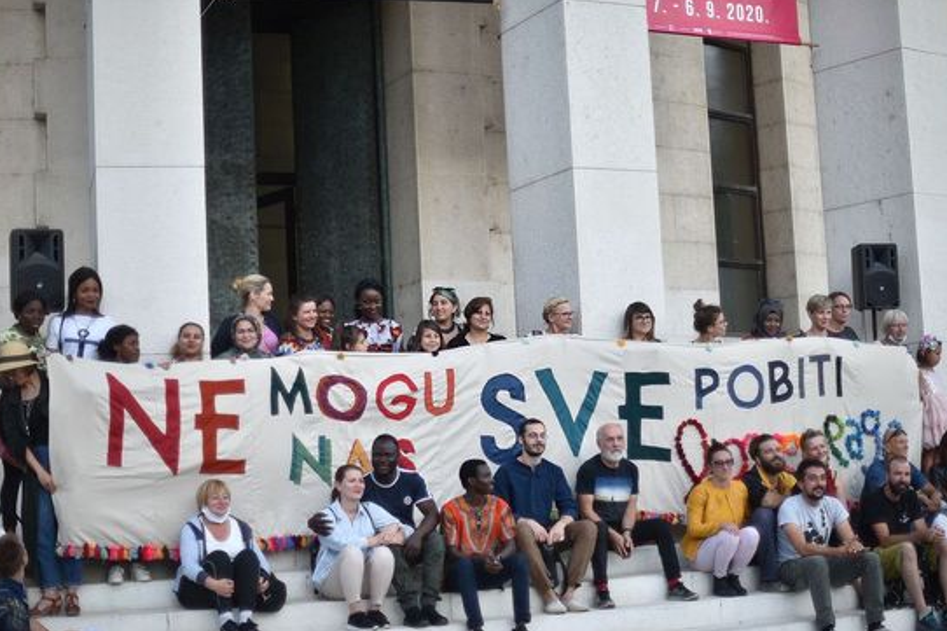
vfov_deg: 22.6
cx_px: 496
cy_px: 342
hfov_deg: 33.4
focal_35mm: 60
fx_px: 1578
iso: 100
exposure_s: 1/640
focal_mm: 50
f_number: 1.4
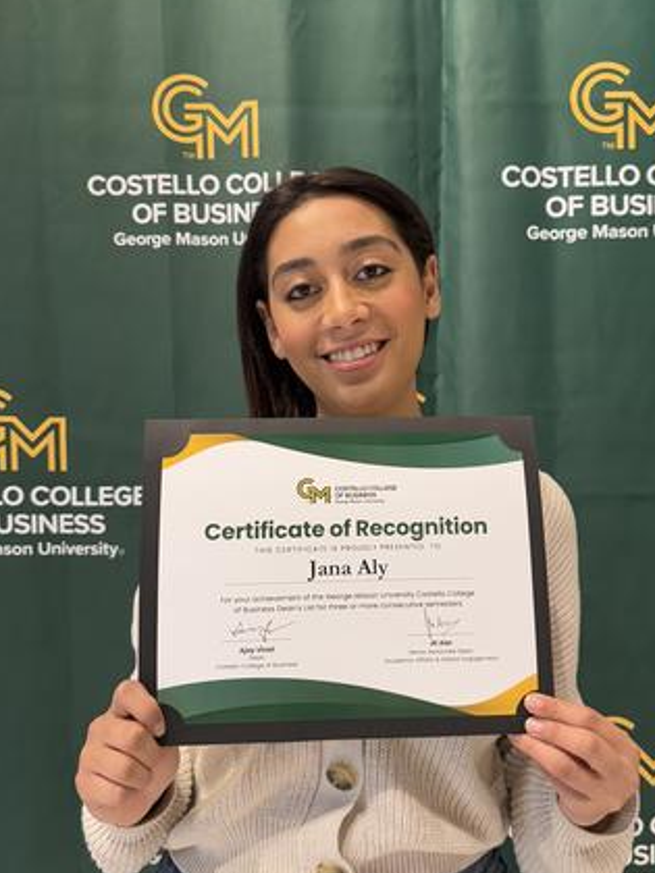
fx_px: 807
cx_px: 362
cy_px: 424
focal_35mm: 32
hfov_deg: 44.1
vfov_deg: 56.8
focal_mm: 6.76
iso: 640
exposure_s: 1/40
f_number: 1.78
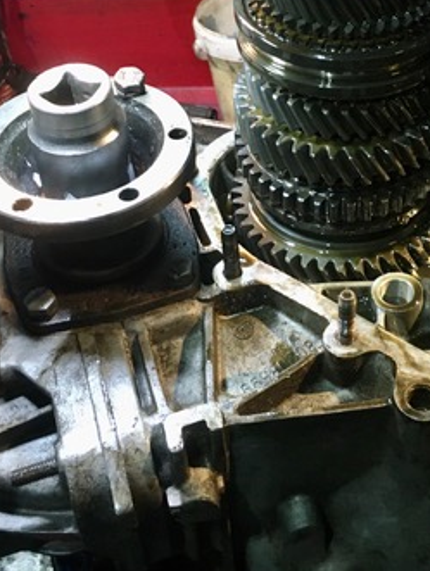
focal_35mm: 56
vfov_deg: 33.7
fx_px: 926
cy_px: 147
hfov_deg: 25.7
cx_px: 344
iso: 200
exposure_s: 1/33
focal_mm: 4.15
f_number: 2.2
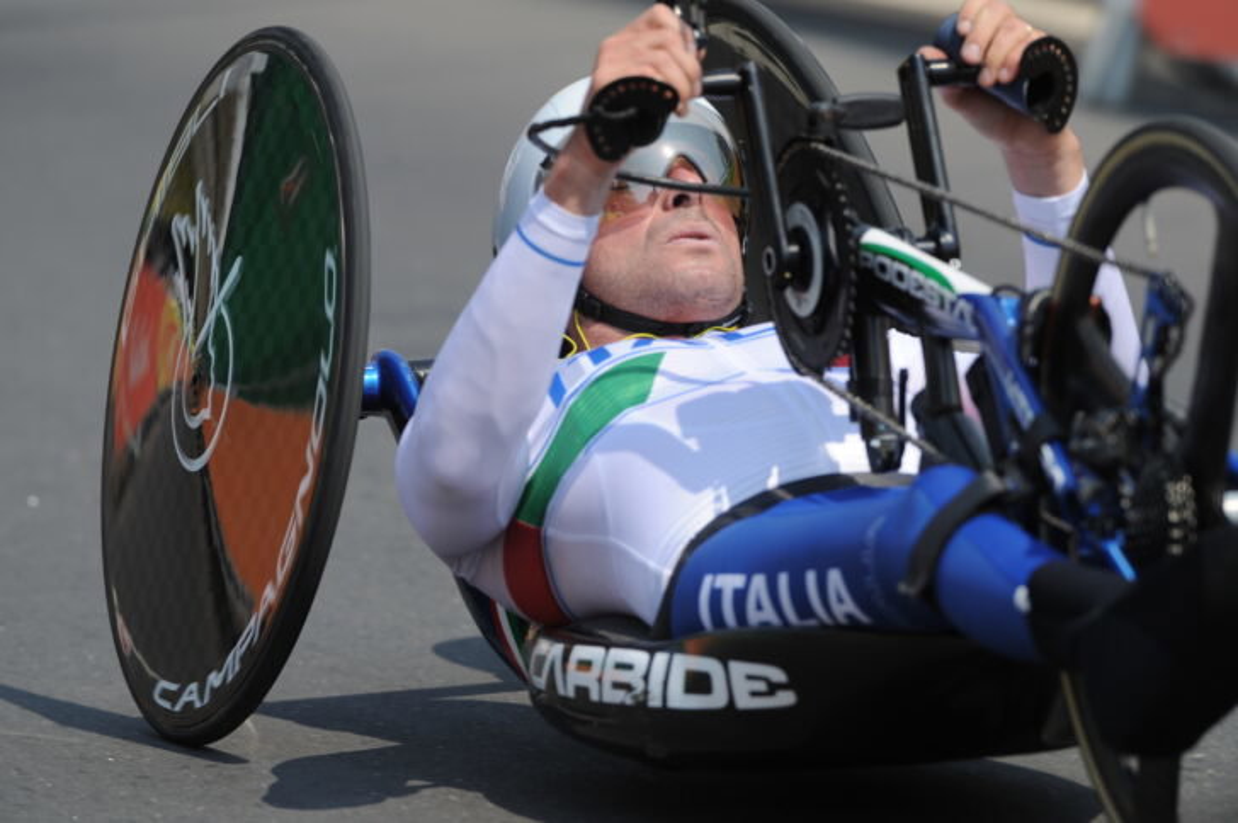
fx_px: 17179
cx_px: 619
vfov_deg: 2.7
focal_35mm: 500
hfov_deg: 4.1
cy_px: 412
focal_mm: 500
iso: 200
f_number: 8
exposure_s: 1/1000
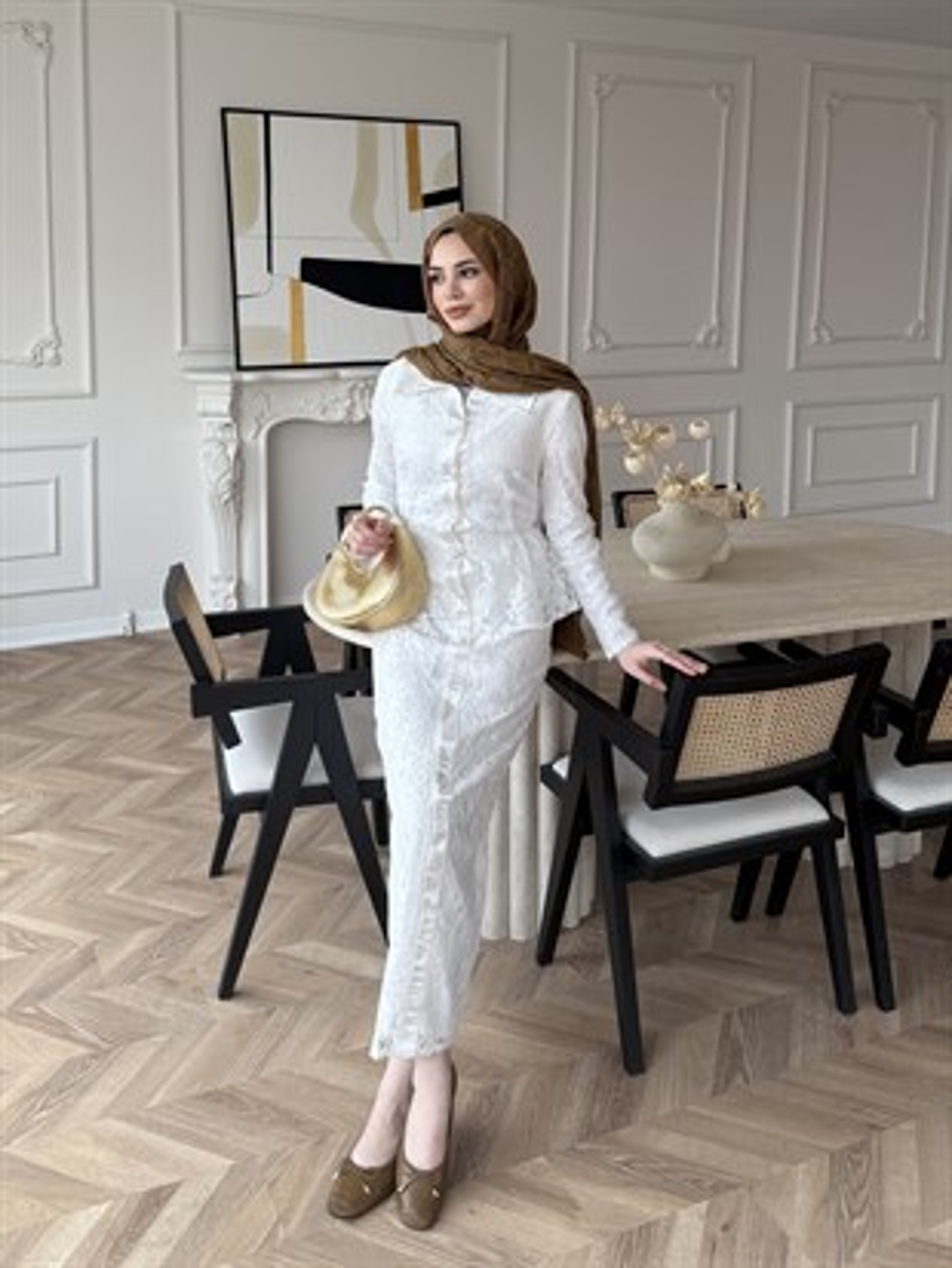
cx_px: 476
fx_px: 880
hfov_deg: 56.8
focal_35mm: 24
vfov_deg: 71.6
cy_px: 634
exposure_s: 1/330
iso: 80
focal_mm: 6.76
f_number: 1.78
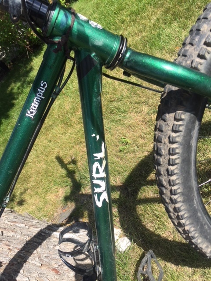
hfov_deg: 48.2
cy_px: 140
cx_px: 106
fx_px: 236
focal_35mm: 29
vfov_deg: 61.7
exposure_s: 1/1041
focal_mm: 4.15
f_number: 2.2
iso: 32
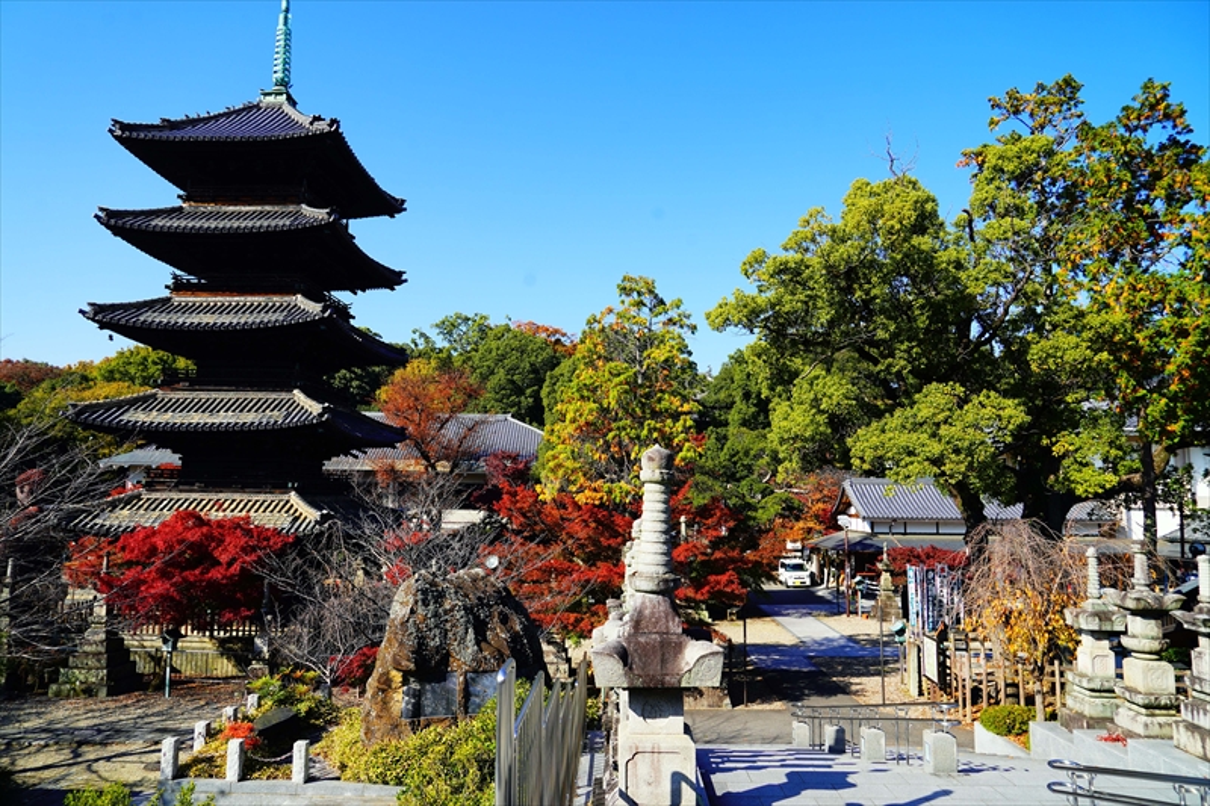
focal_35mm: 24
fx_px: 806
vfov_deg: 53.1
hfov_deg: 73.8
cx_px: 605
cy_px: 403
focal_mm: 24
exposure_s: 1/200
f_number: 8
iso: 100
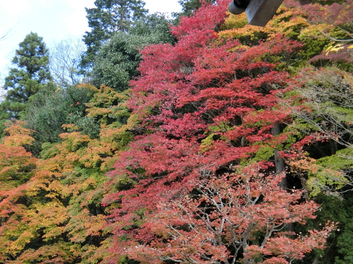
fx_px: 459
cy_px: 183
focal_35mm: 45
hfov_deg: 41.2
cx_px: 102
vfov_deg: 31.8
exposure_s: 1/125
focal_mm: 5.4
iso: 80
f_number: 3.7
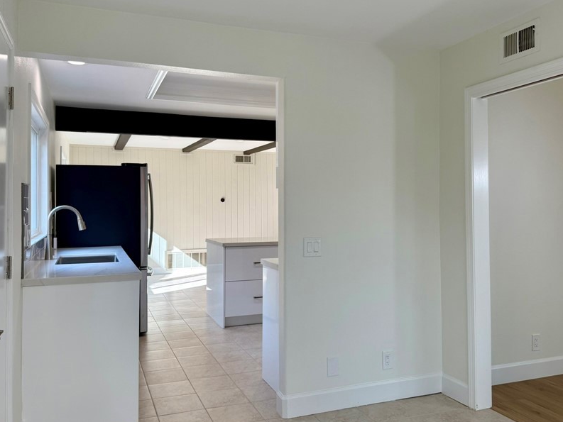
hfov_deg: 58.3
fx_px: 504
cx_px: 293
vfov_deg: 45.4
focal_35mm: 31
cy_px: 192
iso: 100
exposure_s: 1/304
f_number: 1.78
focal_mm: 6.76
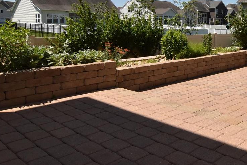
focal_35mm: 35
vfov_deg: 36.5
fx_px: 240
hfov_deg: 47.8
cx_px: 230
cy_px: 31
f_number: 16
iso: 800
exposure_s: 1/1000
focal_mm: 12
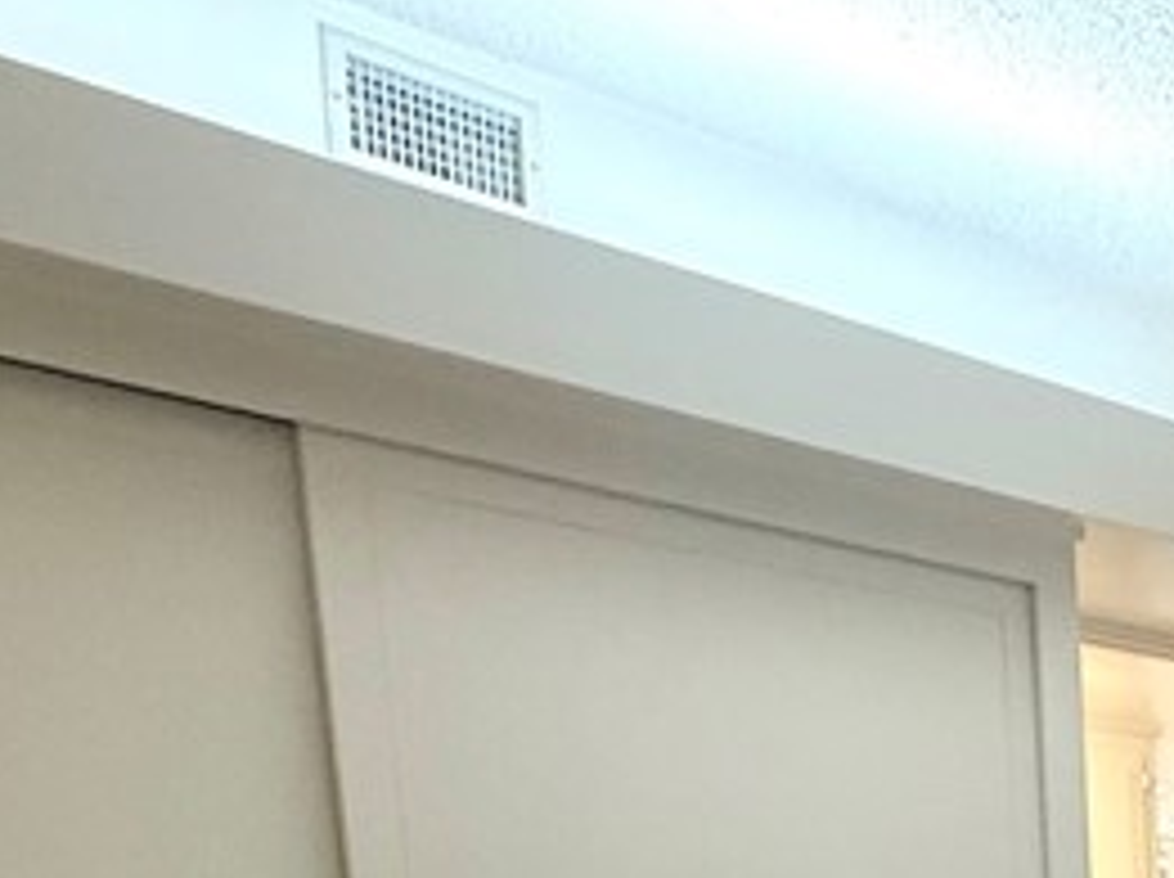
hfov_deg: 25.7
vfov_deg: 21.3
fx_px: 1863
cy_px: 1391
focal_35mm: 55
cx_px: 1781
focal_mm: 2.22
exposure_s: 1/60
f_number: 2.2
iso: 250
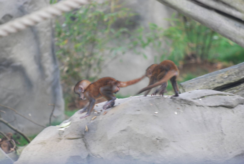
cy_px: 82
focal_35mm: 450
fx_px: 3054
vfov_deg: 3.1
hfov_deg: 4.6
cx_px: 122
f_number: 5.6
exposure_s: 1/40
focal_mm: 300
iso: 400
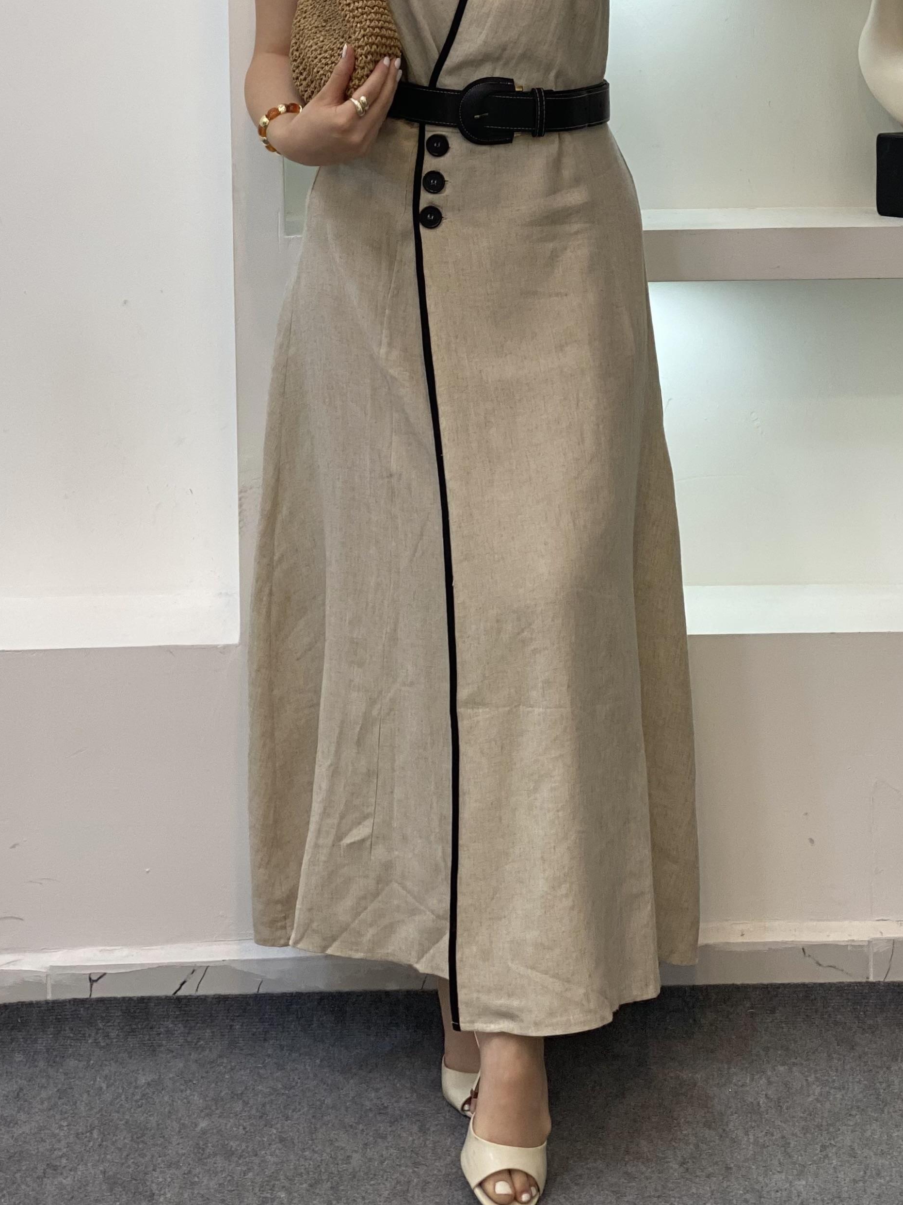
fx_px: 2887
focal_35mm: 83
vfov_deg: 23.3
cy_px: 291
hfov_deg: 17.8
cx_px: 477
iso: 80
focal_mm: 6
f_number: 2
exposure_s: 1/100
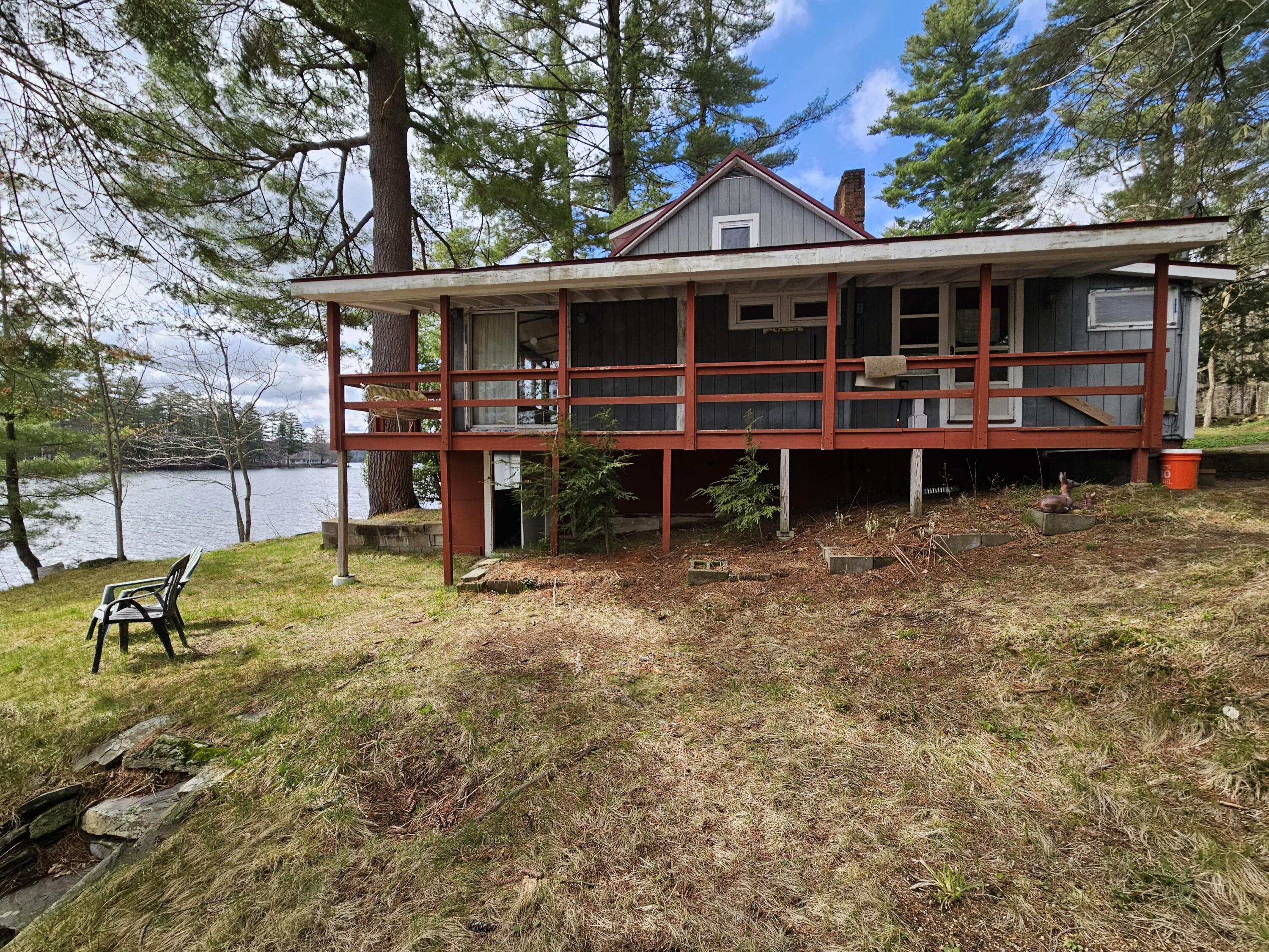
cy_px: 476
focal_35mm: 13
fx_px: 477
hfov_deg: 106.2
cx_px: 634
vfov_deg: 89.9
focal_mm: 2.2
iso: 50
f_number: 2.2
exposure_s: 1/648
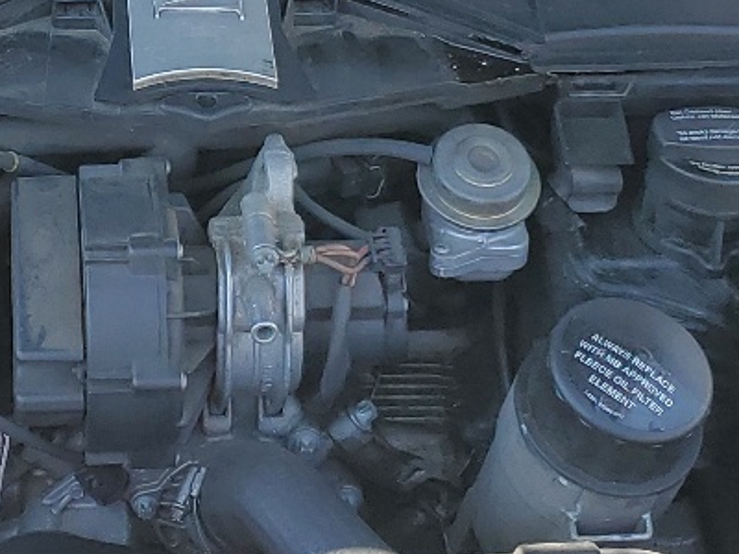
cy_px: -33
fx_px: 2220
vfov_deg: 14.0
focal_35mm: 104
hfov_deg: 18.7
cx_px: 155
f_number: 1.5
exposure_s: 1/588
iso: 50
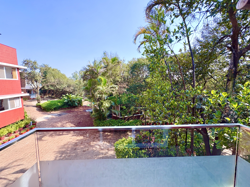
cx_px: 125
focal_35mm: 14
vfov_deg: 85.7
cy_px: 94
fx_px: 101
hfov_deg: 102.1
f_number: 2.2
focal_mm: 2.22
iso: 64
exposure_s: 1/397
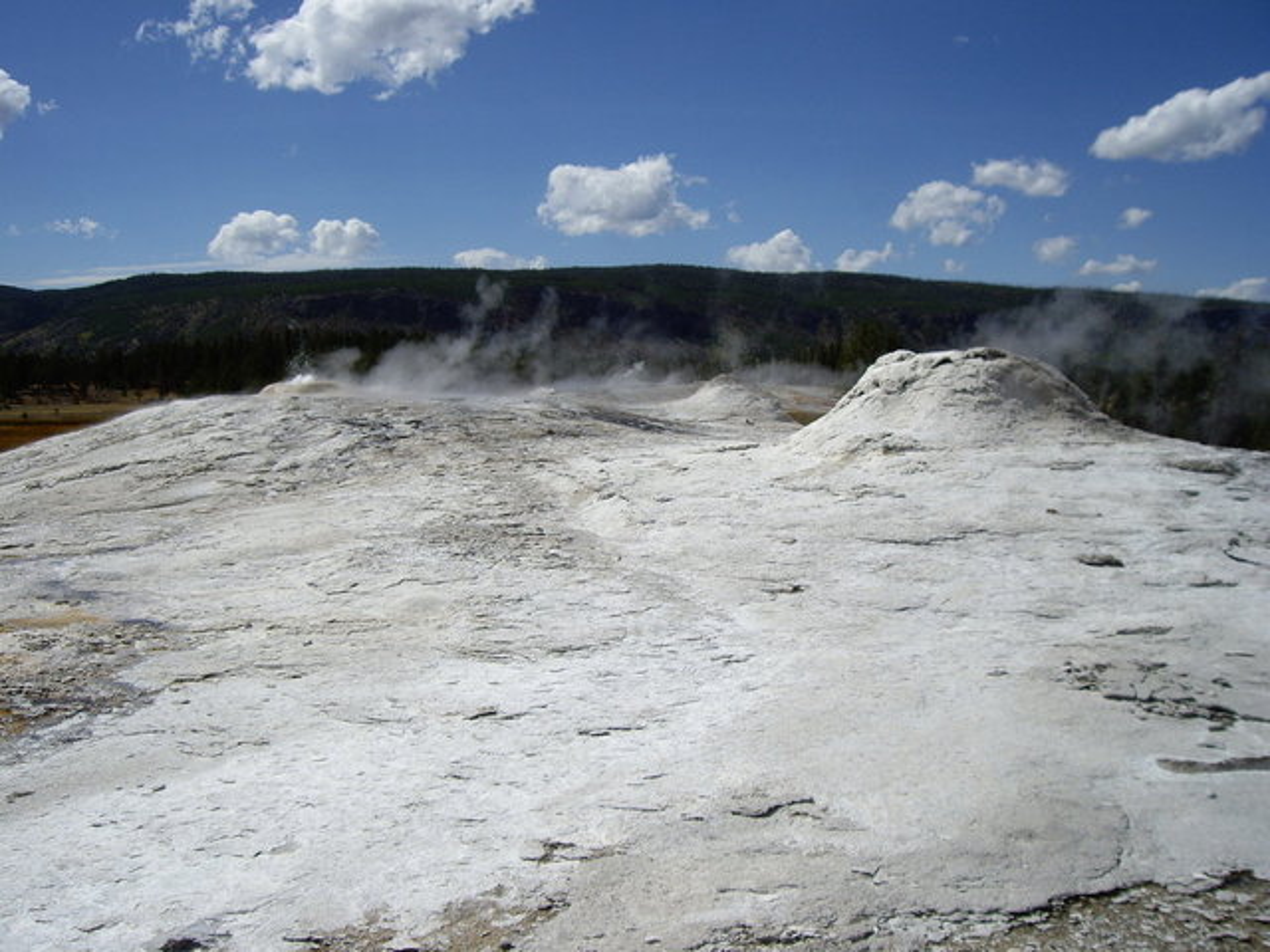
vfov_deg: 37.7
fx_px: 1394
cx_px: 635
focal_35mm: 38
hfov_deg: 49.0
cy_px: 476
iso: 50
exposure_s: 1/1000
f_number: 4.3
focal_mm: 6.2
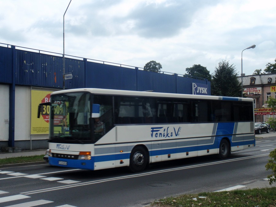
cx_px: 138
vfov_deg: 30.3
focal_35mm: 48
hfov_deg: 39.7
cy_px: 104
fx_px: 383
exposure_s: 1/100
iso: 64
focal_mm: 8.69
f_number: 10
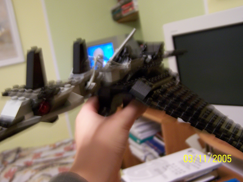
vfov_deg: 36.8
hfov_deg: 47.9
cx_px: 121
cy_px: 90
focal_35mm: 39
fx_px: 274
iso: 140
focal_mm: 6.3
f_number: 2.8
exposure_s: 1/8
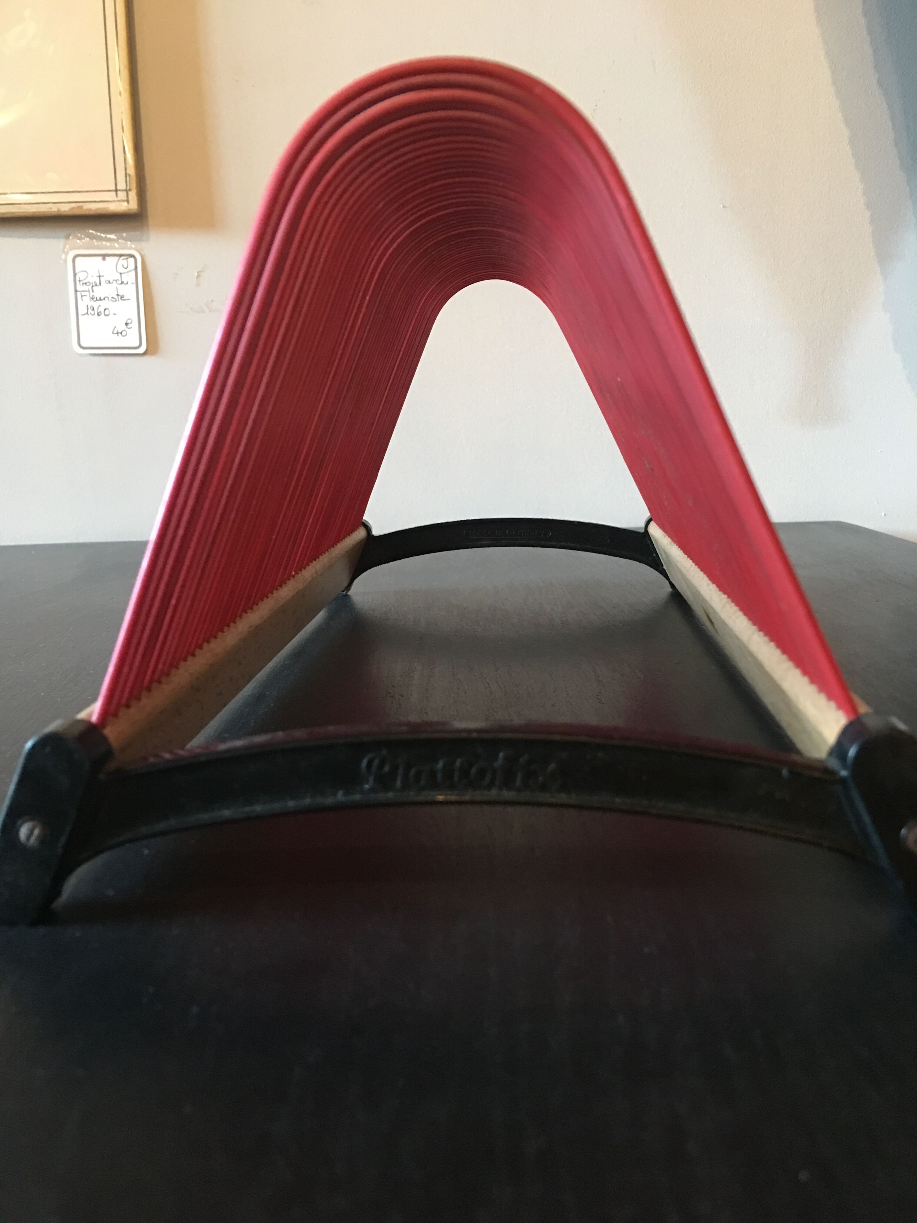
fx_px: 1024
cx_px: 458
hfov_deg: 48.2
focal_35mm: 29
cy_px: 612
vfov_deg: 61.7
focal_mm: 4.15
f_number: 2.2
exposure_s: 1/10
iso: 80
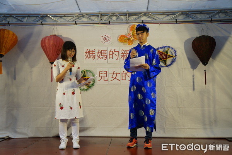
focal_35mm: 50
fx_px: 319
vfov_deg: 27.2
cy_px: 78
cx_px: 116
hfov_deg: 40.0
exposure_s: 1/60
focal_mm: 33
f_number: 4.5
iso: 320
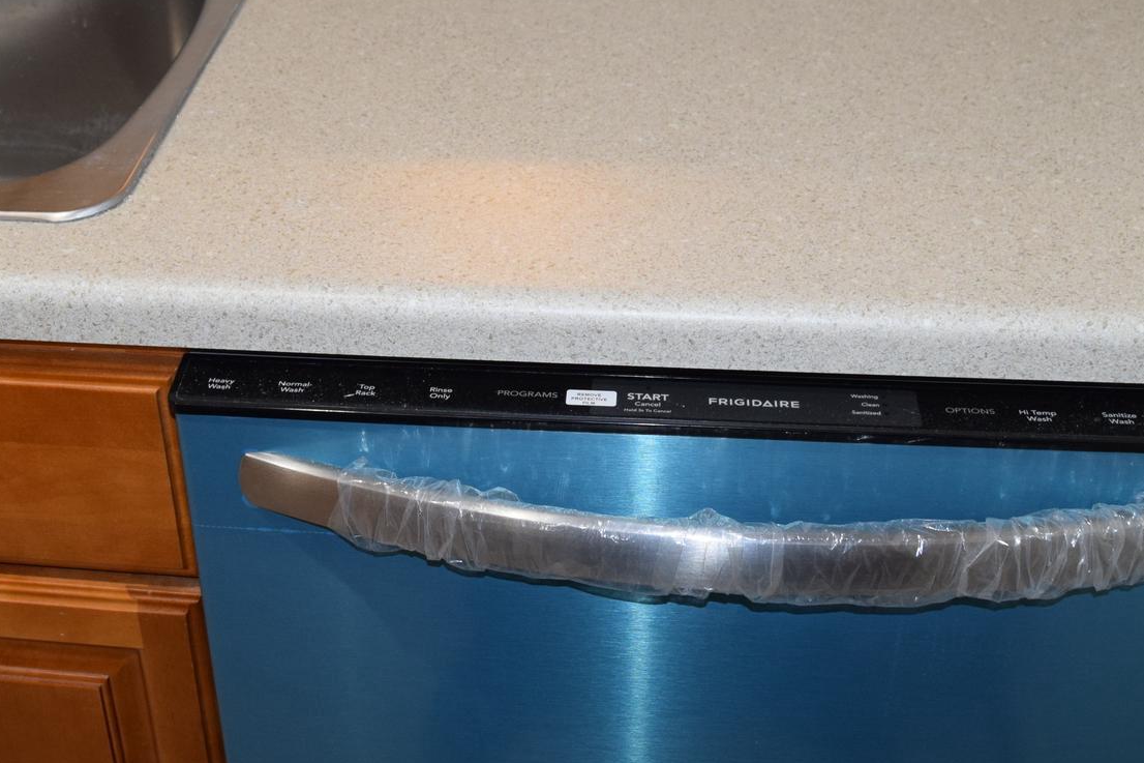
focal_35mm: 50
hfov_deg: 39.4
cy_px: 214
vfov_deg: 26.7
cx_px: 456
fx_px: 1589
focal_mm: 18
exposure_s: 1/80
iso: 800
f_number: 4.5
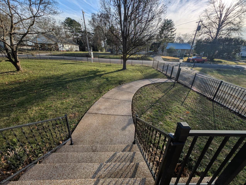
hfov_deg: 110.5
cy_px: 92
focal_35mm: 12
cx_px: 123
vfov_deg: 94.6
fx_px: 85
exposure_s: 1/4016
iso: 37
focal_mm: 2.23
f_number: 1.95
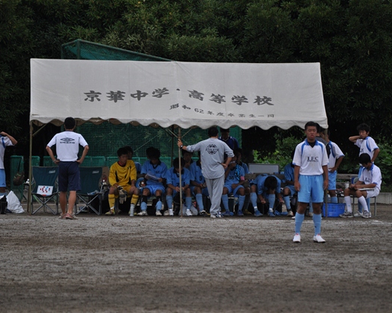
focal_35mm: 341
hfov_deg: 5.7
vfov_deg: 4.5
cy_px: 156
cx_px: 203
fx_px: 3955
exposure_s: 1/1250
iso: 400
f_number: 5.6
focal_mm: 200
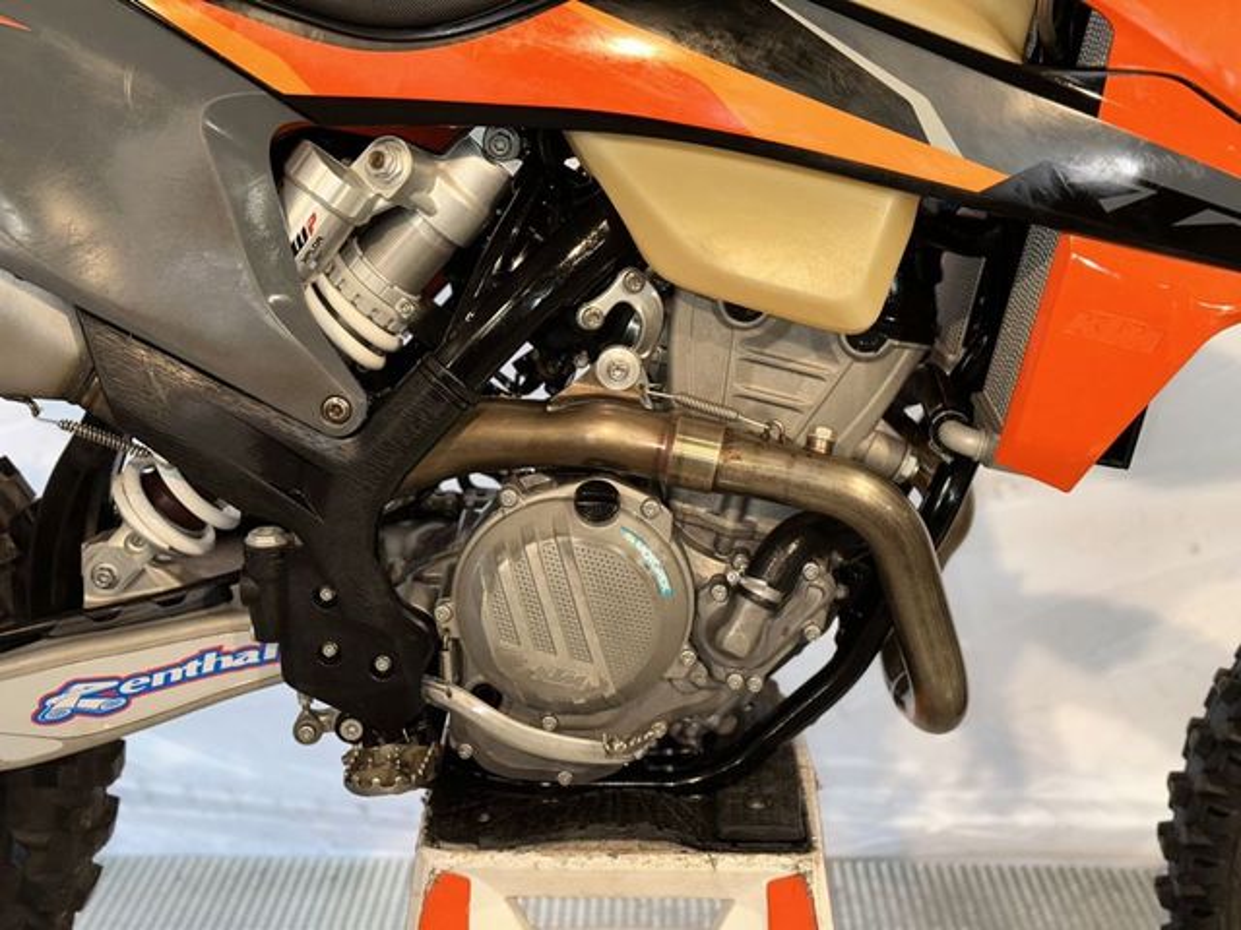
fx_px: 1721
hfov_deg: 39.7
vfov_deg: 30.3
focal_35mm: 48
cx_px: 620
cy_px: 465
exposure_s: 1/25
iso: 50
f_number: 1.78
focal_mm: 6.86
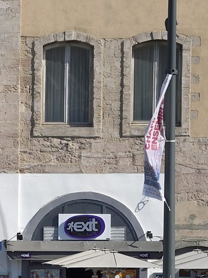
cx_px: -276
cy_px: 287
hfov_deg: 1.9
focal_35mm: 762
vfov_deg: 2.6
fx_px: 6105
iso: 200
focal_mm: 200
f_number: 10
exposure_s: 1/500
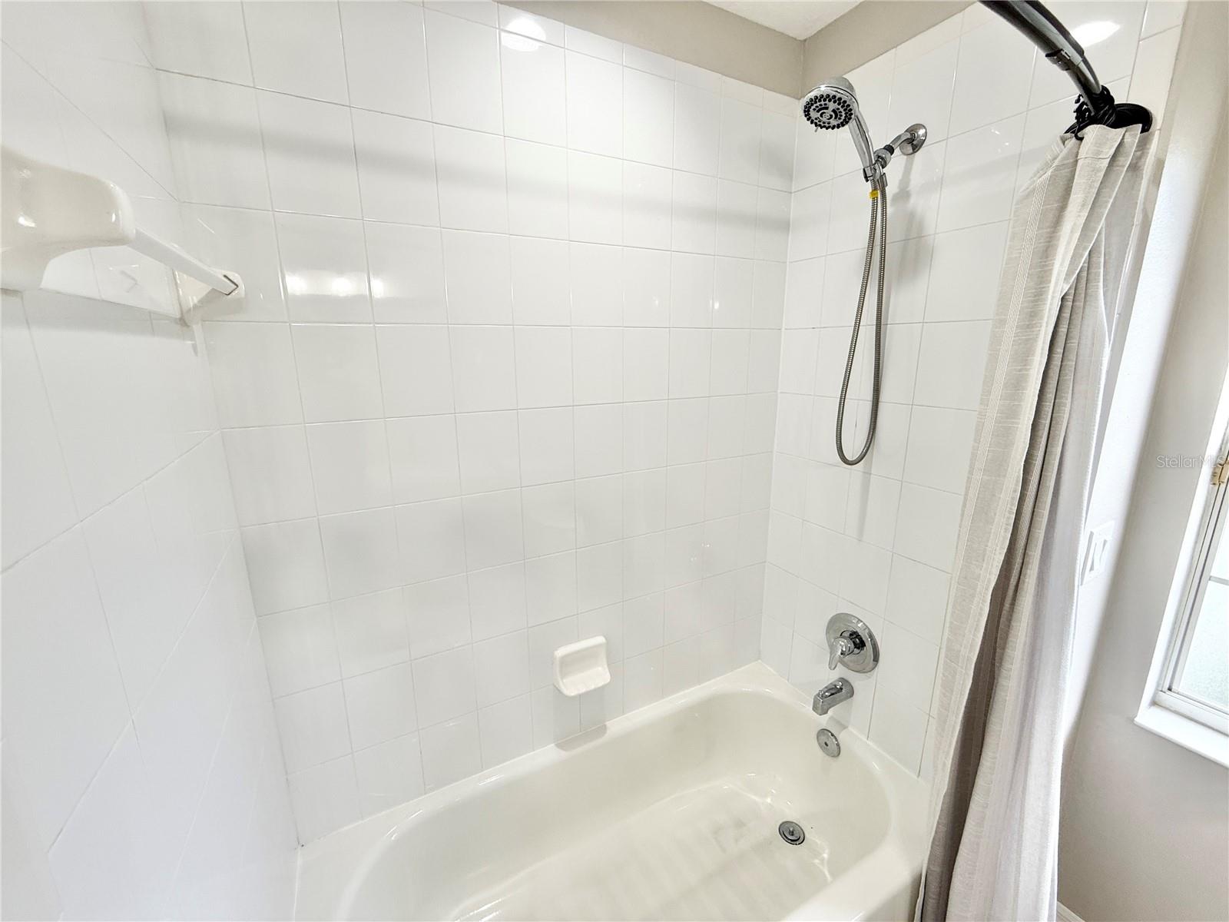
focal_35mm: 14
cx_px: 614
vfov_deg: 85.7
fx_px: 497
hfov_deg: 102.1
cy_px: 461
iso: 80
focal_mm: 2.22
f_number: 2.2
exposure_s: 1/120
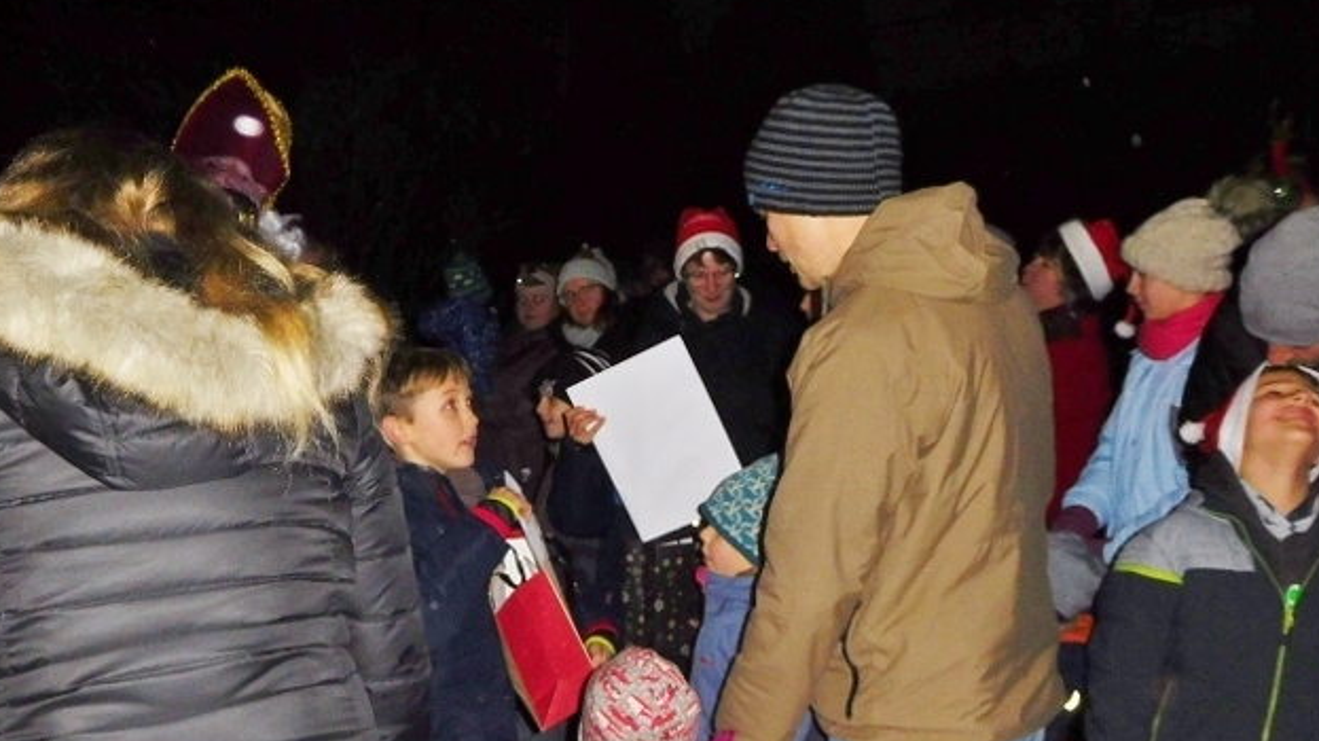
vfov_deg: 33.4
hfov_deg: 56.4
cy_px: 485
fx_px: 1224
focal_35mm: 35
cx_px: 565
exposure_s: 1/30
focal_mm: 4.5
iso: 200
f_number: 3.4
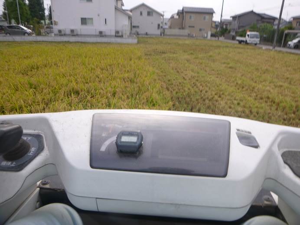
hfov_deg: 69.4
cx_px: 150
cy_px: 112
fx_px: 217
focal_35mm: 25
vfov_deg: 54.9
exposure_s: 1/125
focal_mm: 4.5
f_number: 3.9
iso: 100
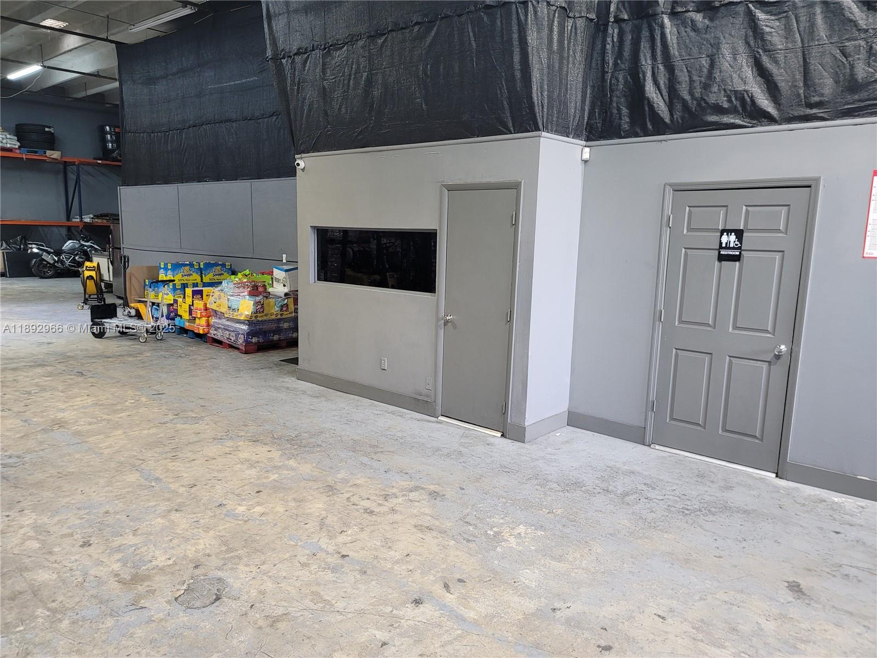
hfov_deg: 69.4
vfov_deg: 54.9
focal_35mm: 25
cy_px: 329
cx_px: 438
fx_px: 633
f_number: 1.8
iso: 250
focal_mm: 7
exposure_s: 1/60
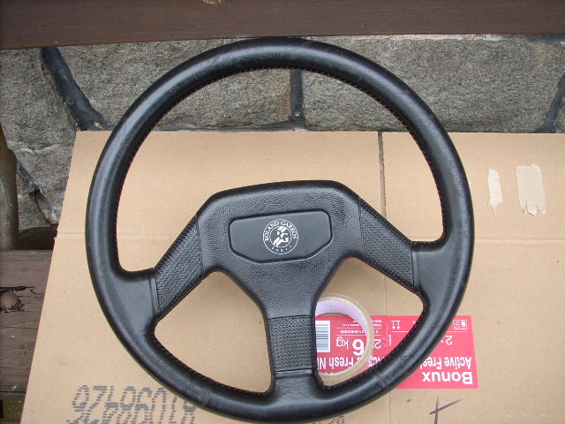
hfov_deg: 50.1
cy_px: 212
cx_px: 282
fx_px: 604
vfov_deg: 38.7
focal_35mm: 37
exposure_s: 1/35.6
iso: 64
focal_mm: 6.2
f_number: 2.8
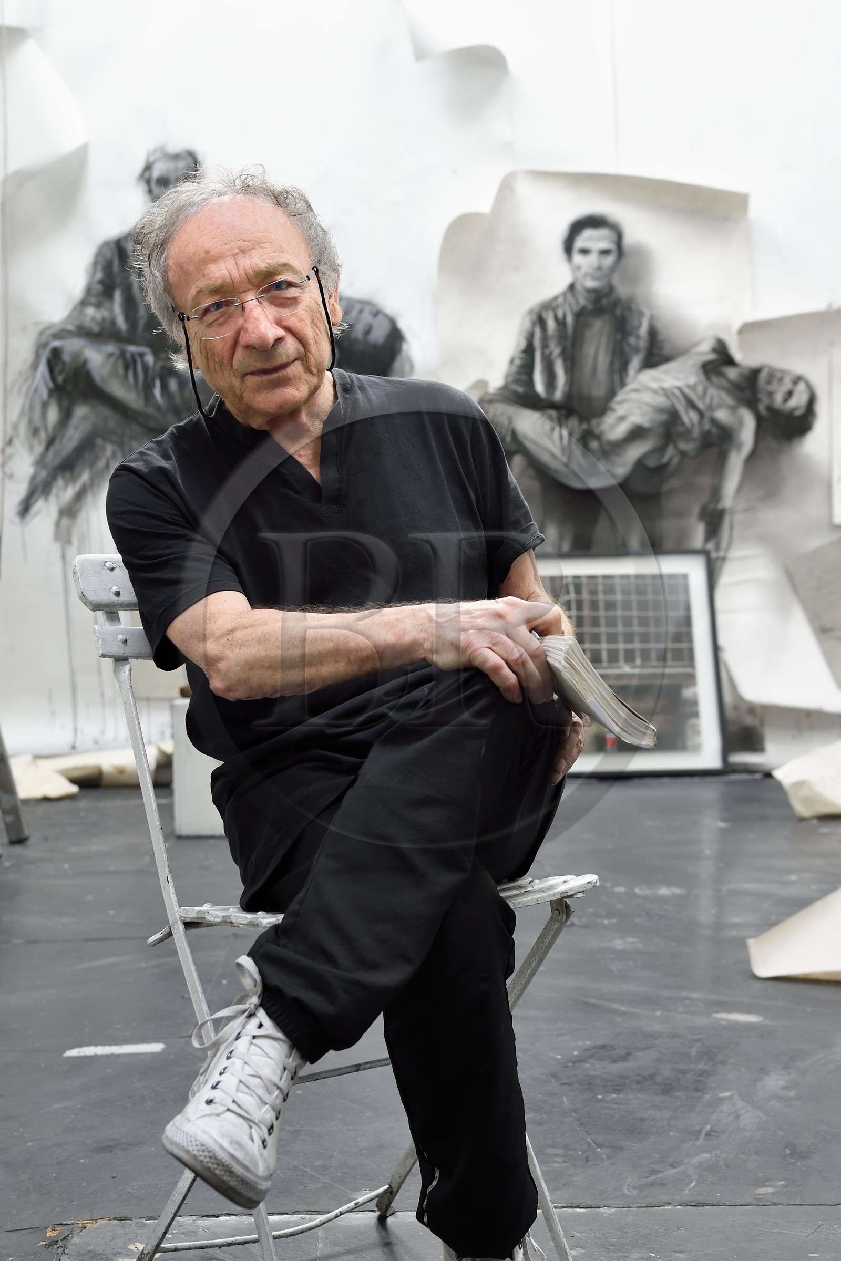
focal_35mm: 50
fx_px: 1752
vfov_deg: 39.6
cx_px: 420
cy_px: 630
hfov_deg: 27.0
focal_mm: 50
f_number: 6.3
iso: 1600
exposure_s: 1/80
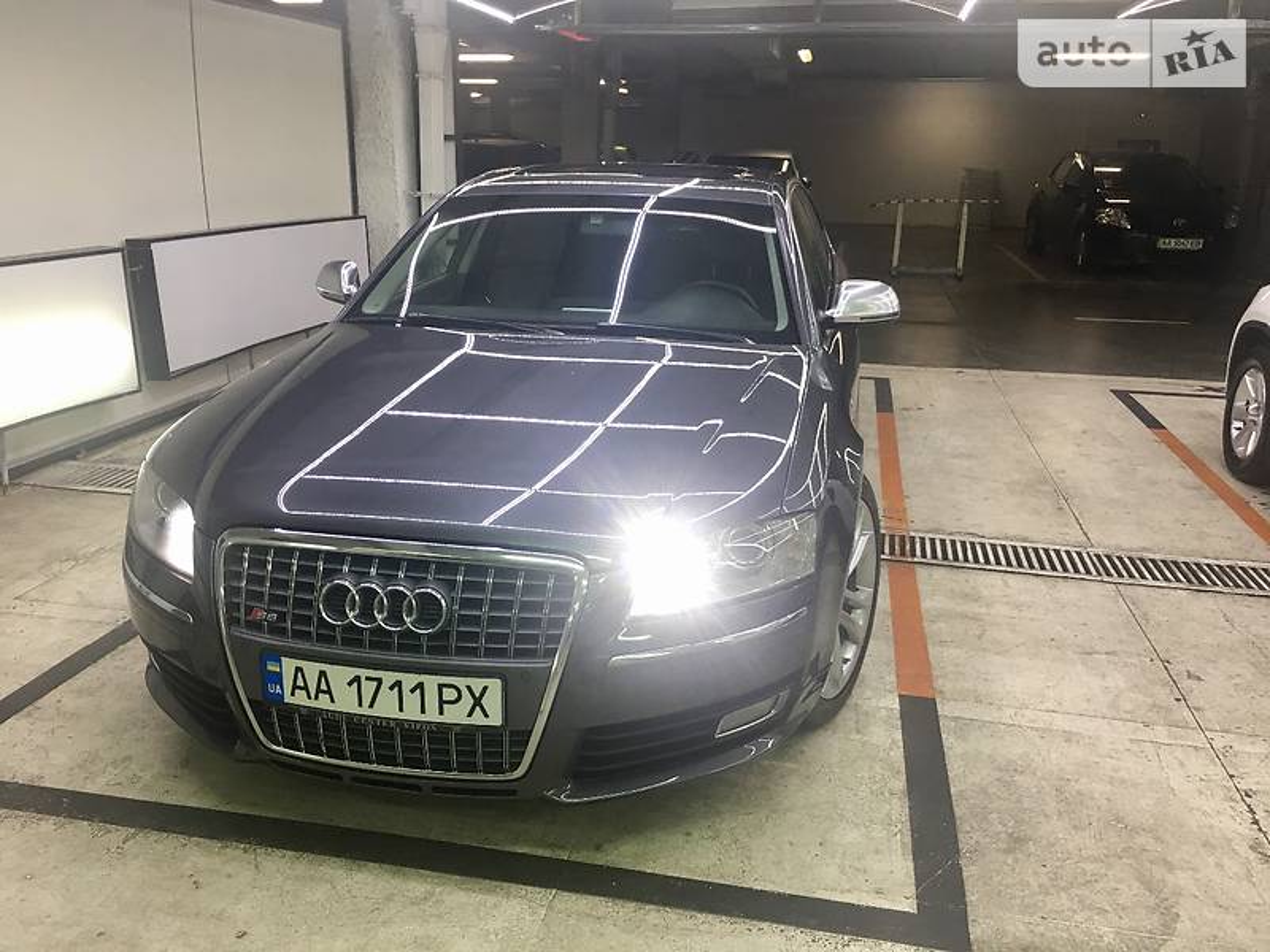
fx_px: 1064
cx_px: 635
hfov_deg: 61.7
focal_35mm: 29
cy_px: 476
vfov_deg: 48.2
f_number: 2.2
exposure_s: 1/17
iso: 32
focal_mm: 4.2
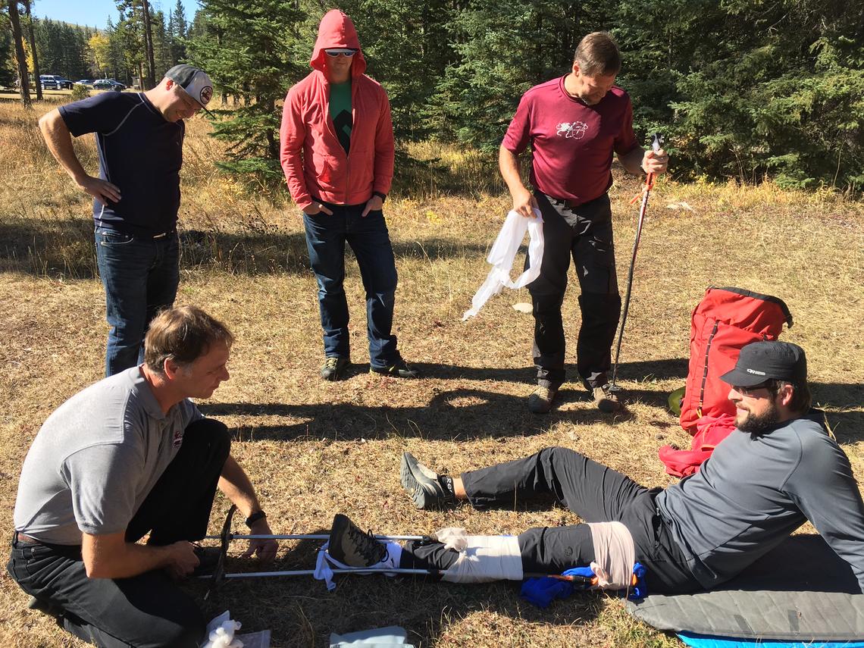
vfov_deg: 48.2
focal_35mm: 29
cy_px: 324
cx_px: 432
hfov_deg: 61.7
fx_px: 724
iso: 25
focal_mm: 4.15
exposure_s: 1/582
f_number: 2.2
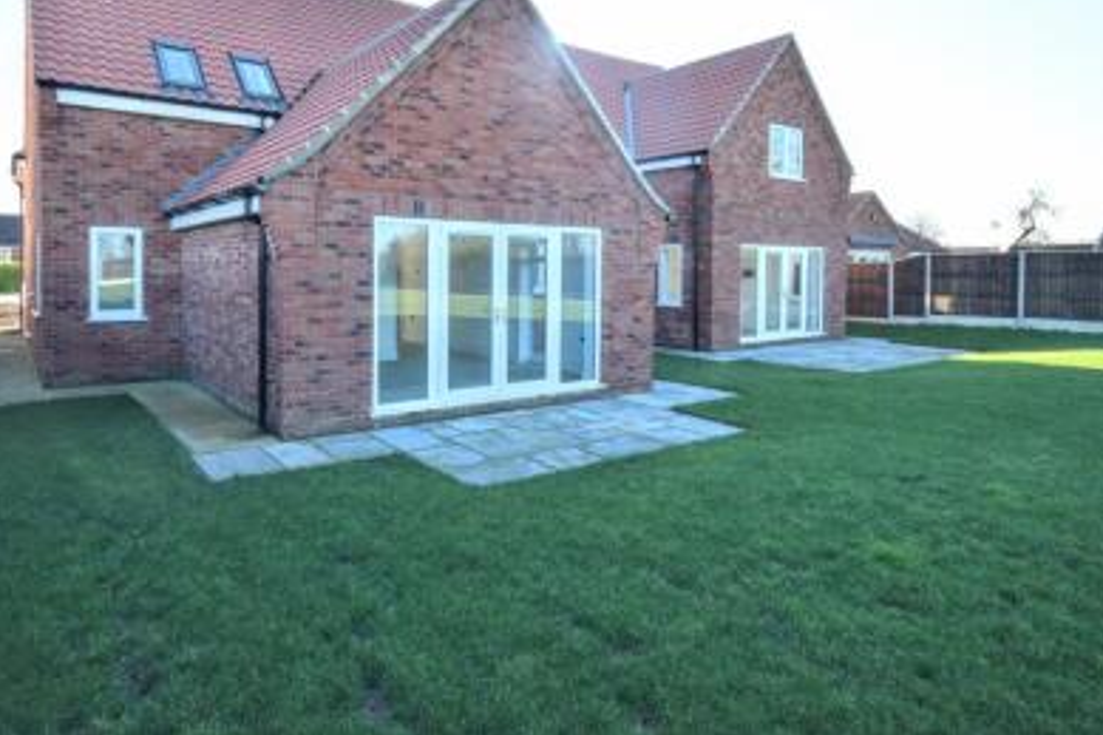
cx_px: 482
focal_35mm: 22
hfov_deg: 78.2
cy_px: 288
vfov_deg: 56.7
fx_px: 674
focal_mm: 12
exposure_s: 1/250
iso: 400
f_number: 8
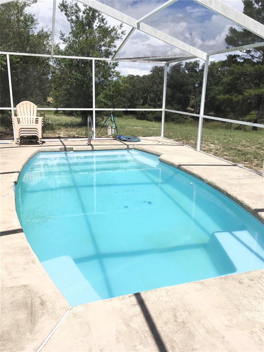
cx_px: 132
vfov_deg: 61.7
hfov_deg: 48.2
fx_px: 295
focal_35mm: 29
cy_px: 176
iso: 25
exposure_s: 1/2079
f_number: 2.2
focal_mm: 4.15
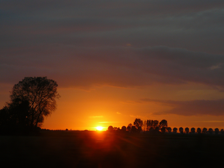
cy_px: 84
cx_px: 112
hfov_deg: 24.7
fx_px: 511
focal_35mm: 79
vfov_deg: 18.6
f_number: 3.2
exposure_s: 1/125
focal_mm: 13.1
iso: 100
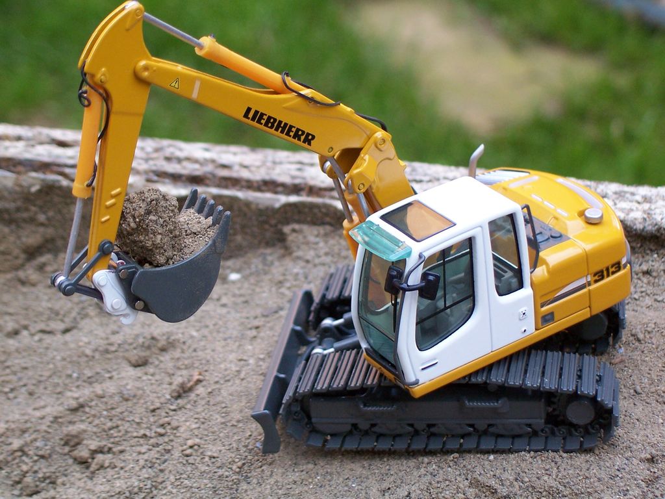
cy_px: 250
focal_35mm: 102
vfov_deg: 14.5
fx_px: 1959
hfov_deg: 19.3
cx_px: 332
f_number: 4
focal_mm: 17.5
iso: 140
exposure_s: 1/45
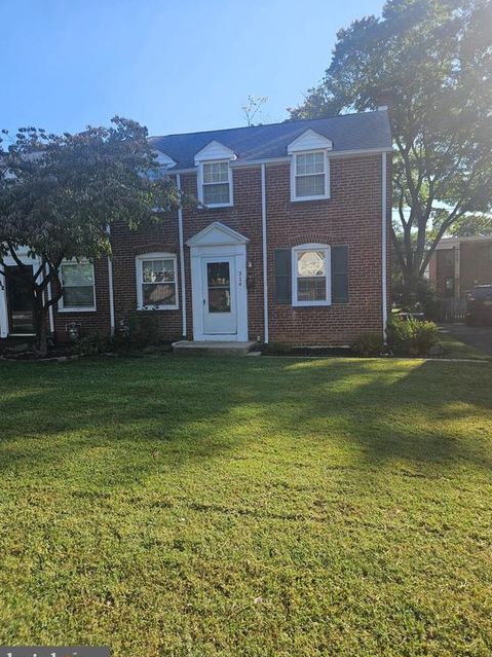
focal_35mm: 24
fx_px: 455
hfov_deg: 56.8
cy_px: 340
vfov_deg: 71.6
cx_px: 256
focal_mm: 5.4
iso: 25
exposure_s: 1/947
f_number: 1.8
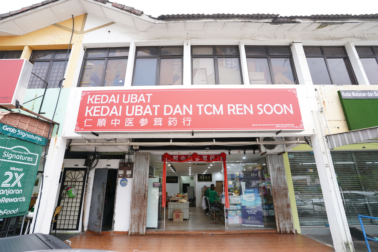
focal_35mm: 17
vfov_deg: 70.4
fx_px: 178
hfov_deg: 93.3
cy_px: 126
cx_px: 189
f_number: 4
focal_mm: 17
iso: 400
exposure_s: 1/160
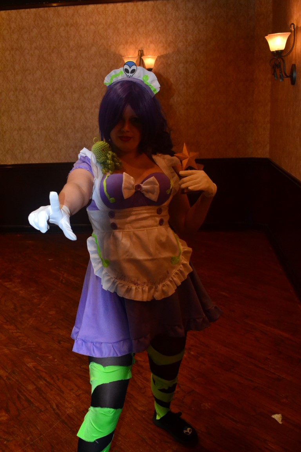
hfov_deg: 36.9
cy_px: 226
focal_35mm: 36
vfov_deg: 53.1
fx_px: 451
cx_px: 150
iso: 3200
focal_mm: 24
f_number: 7.1
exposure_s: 1/60
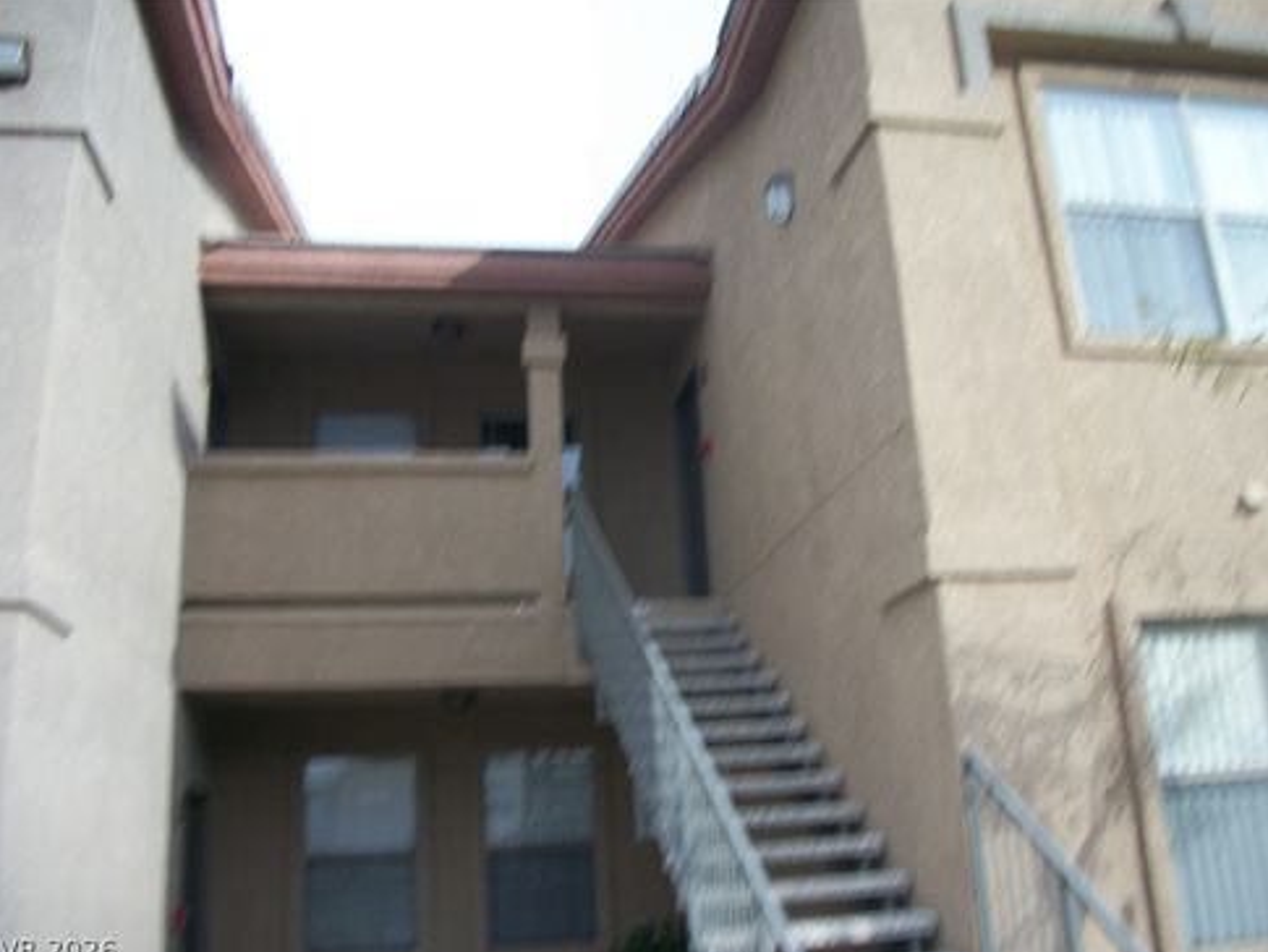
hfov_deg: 55.3
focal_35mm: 33
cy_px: 480
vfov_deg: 43.0
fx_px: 1209
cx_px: 630
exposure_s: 1/50
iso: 80
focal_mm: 5.7
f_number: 8.8
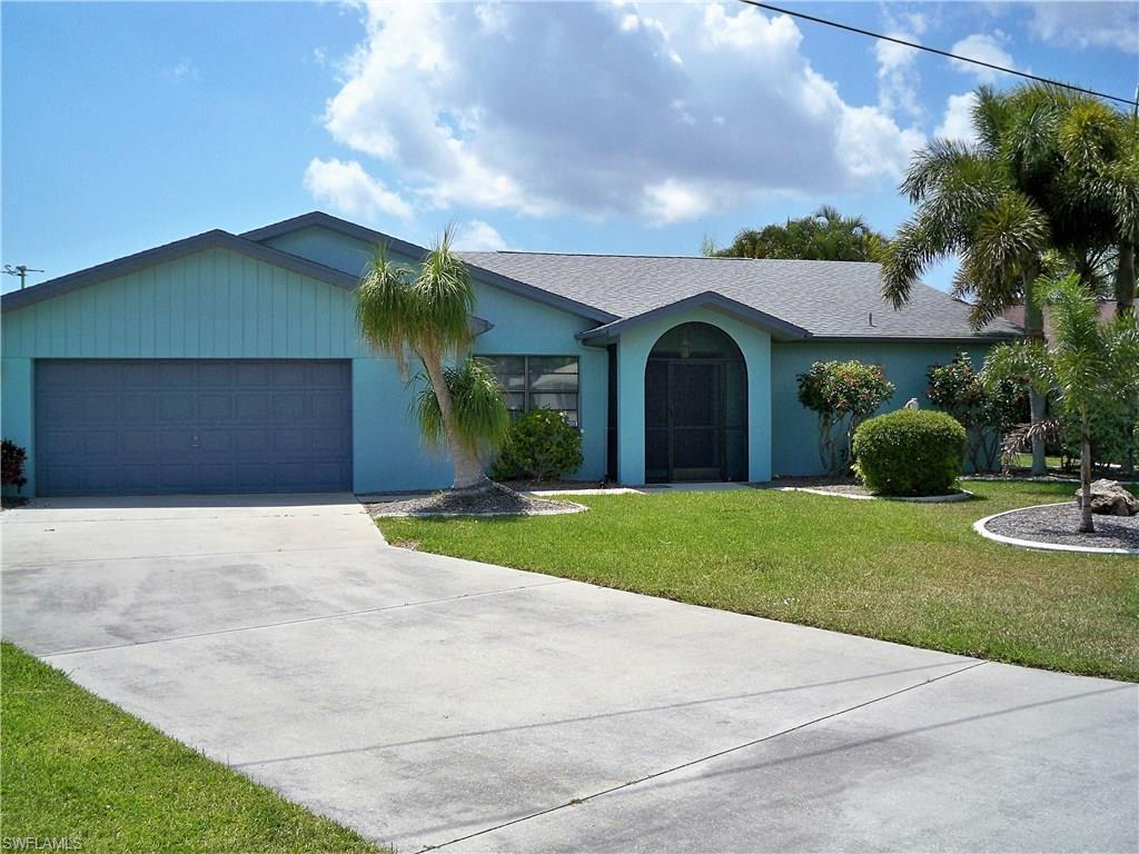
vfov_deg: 40.7
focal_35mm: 35
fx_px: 1152
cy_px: 427
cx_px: 570
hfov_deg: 52.6
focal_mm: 6.3
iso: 64
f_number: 4.7
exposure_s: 1/640
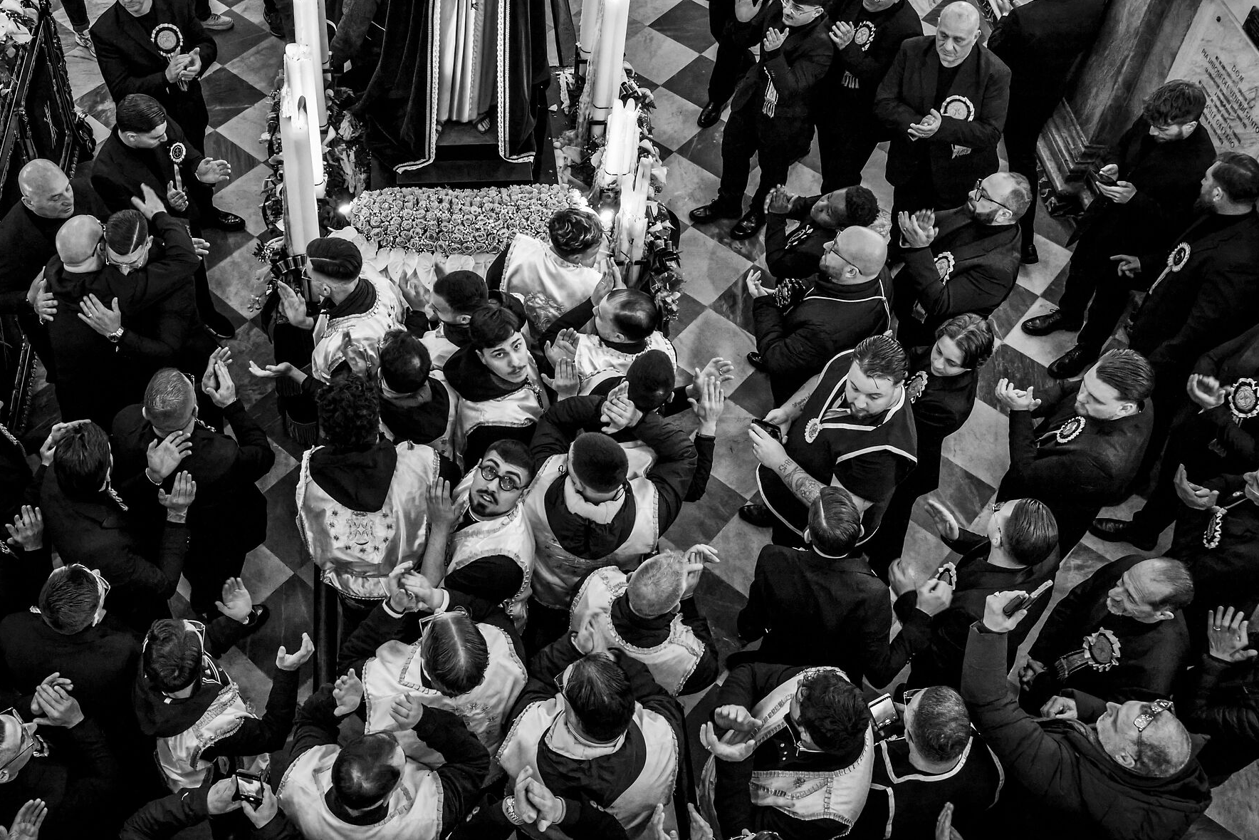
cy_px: 271
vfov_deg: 34.7
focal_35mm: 38
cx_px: 436
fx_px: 1329
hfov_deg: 49.9
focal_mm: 28
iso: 2500
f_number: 6.3
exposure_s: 1/200
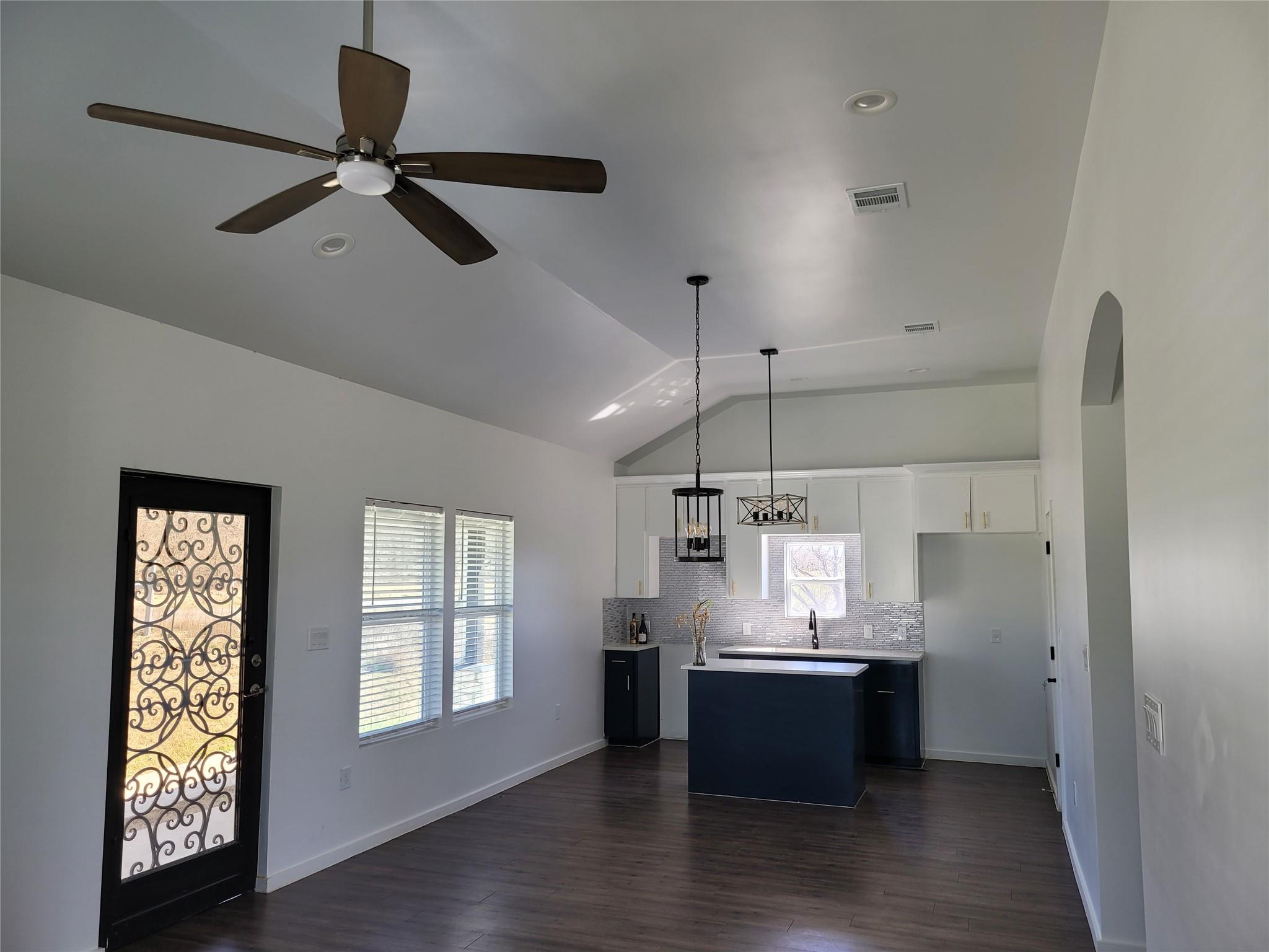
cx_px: 634
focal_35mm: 26
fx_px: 953
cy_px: 476
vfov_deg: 53.1
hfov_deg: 67.3
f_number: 1.8
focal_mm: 5.4
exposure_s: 1/100
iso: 50
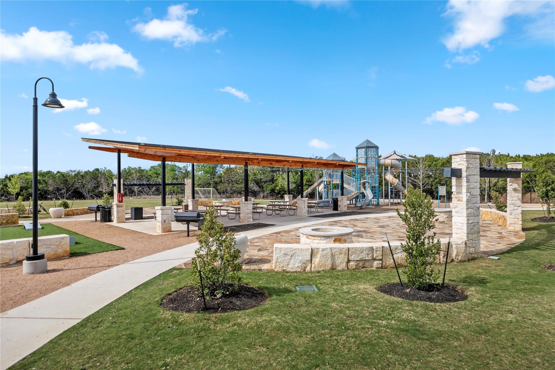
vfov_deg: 61.9
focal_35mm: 20
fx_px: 308
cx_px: 278
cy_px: 185
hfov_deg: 84.0
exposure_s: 1/400
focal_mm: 20
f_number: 8
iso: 250
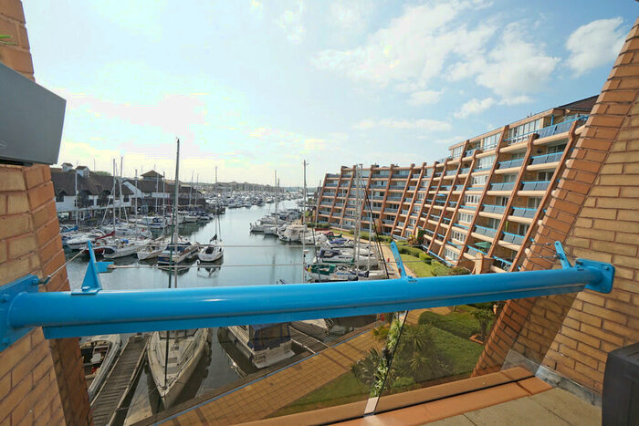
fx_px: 266
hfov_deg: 100.4
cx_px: 320
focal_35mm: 15
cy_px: 213
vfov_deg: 77.4
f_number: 11
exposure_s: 1/125
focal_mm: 10
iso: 100
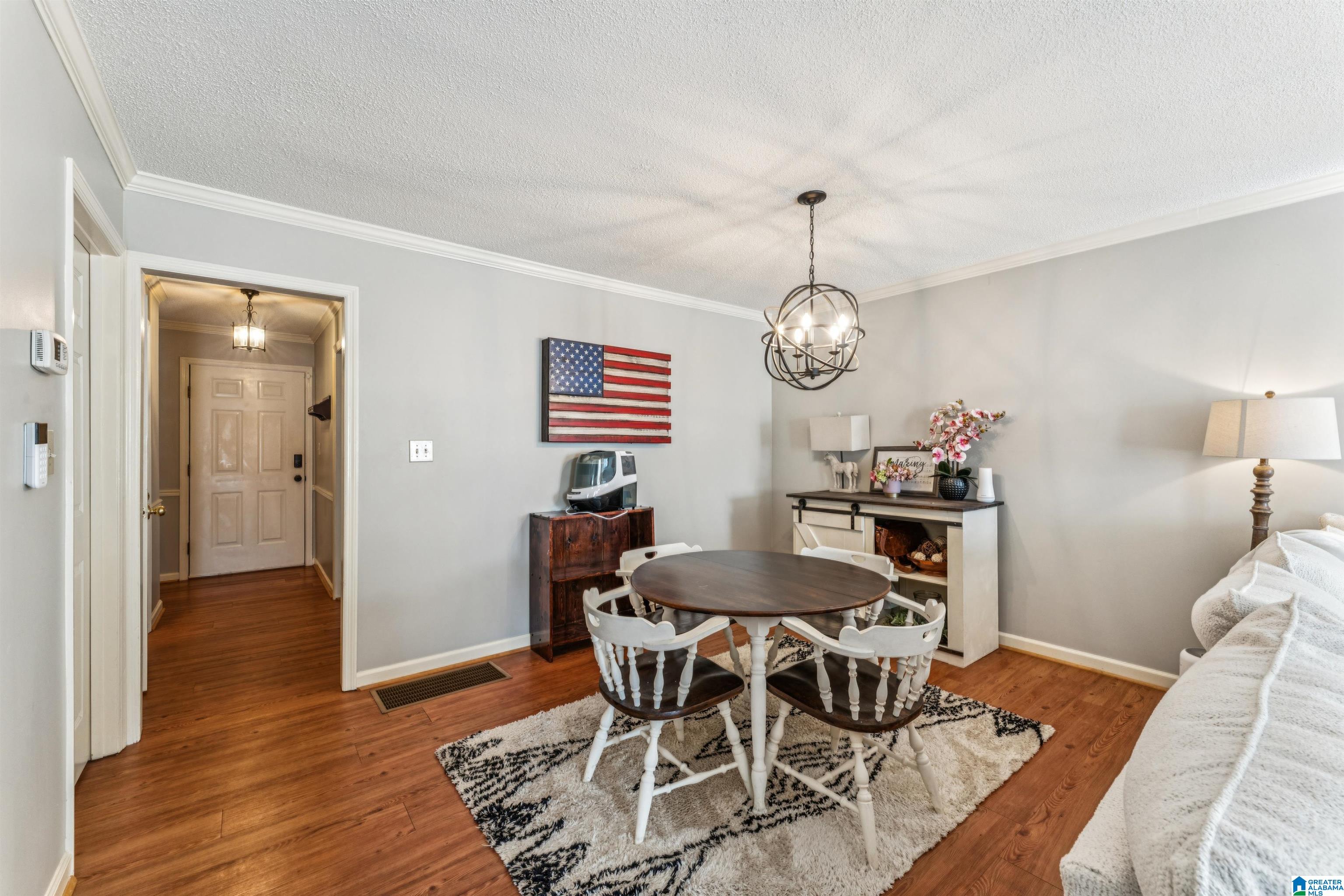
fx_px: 523
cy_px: 448
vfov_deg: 81.2
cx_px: 672
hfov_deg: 104.3
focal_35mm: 14
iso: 400
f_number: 13
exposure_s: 1/5
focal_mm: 14
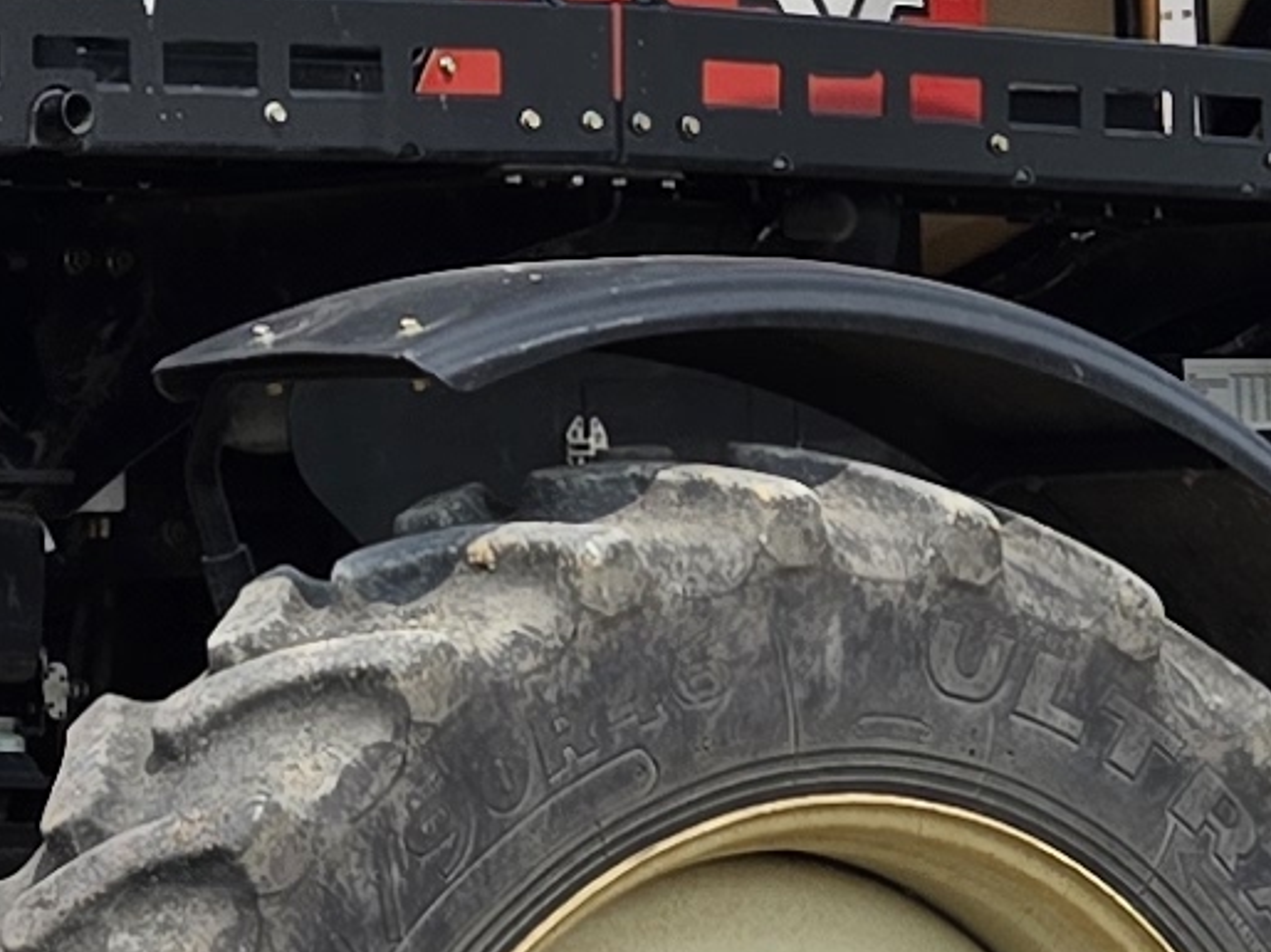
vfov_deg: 8.2
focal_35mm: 179
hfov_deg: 11.0
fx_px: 6569
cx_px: 420
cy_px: 0
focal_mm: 5.4
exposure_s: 1/2531
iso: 25
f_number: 1.8
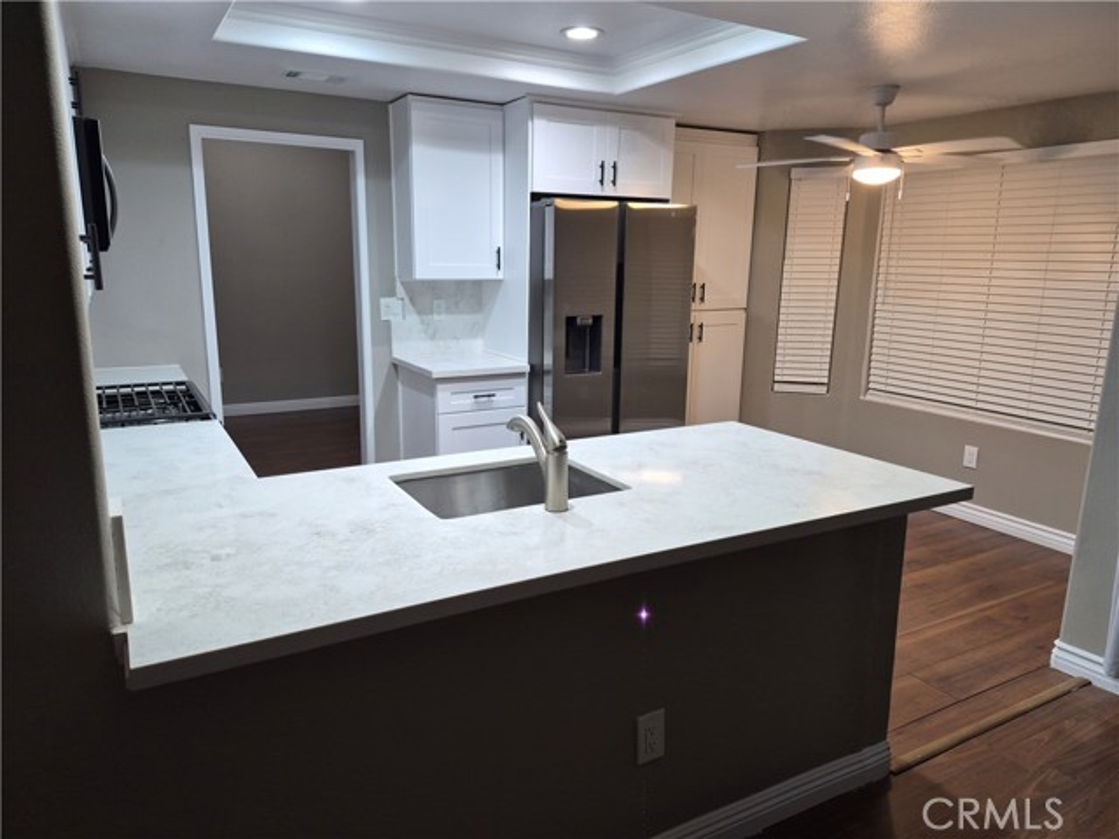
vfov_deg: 58.9
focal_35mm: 23
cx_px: 560
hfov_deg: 73.9
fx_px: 744
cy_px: 420
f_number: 1.8
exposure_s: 1/120
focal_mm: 5.4
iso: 250
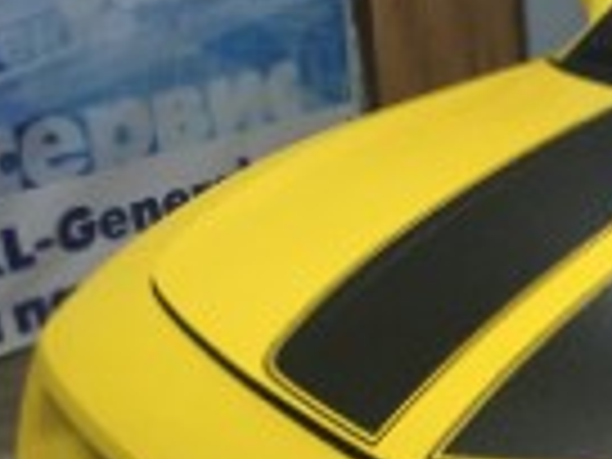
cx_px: 832
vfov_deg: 17.2
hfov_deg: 20.6
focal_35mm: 85
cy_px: 400
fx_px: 1503
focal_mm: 4.15
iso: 125
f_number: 2.2
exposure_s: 1/33
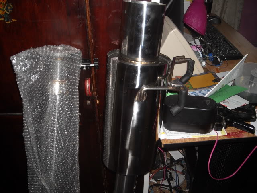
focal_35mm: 35
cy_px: 96
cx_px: 128
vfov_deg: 40.7
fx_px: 260
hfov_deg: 52.6
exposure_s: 1/60
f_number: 2.8
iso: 64
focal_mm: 5.7
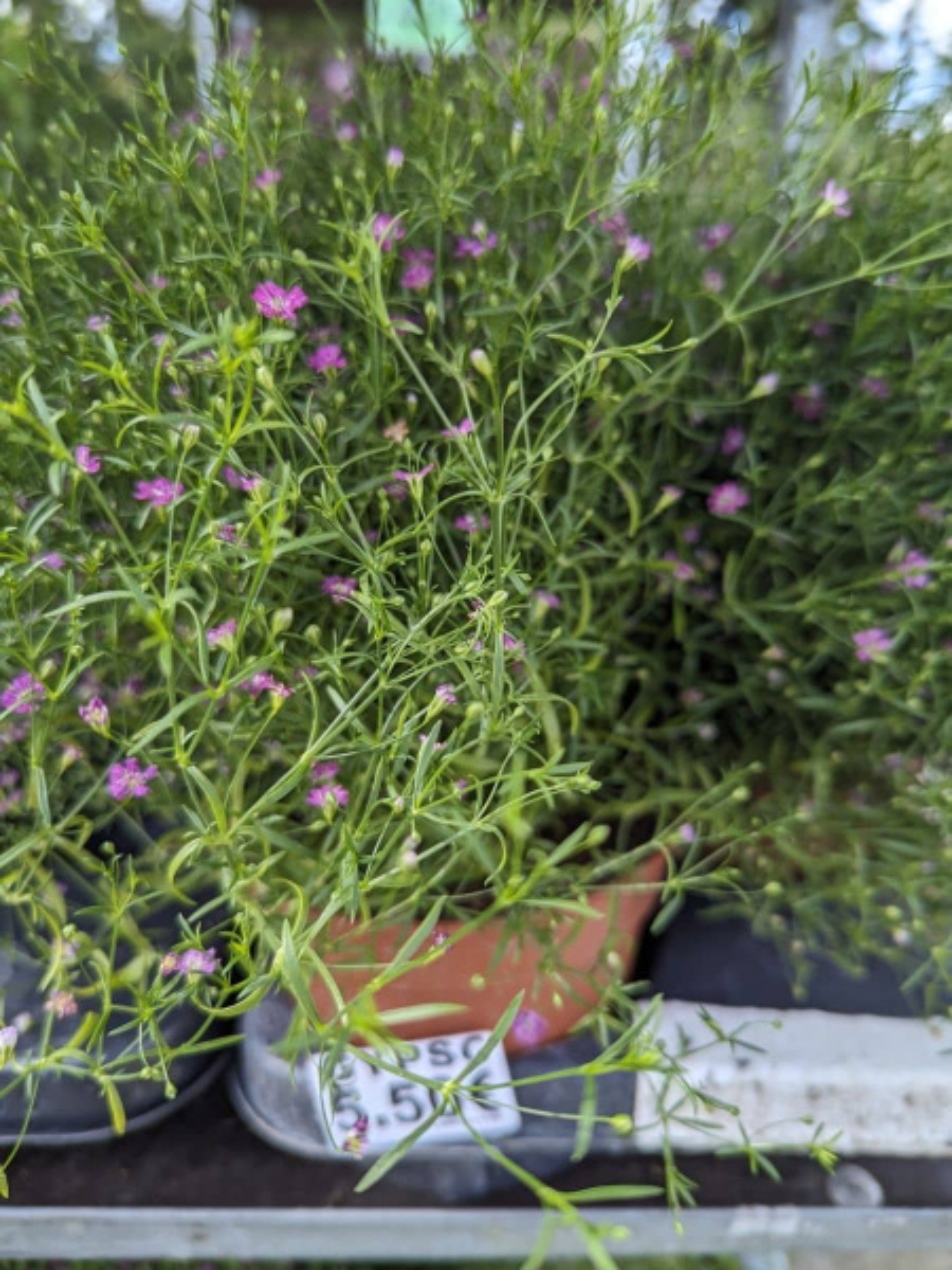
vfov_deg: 71.6
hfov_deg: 56.8
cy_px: 635
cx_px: 476
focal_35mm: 24
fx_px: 880
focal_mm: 6.81
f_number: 1.85
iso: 36
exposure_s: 1/308
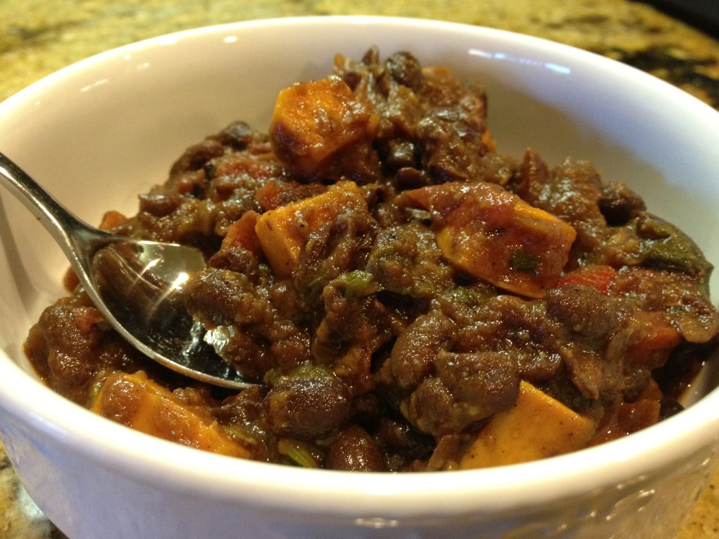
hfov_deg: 52.6
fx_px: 727
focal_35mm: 35
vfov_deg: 40.7
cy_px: 270
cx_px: 360
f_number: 2.4
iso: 320
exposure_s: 1/20
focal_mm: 4.28
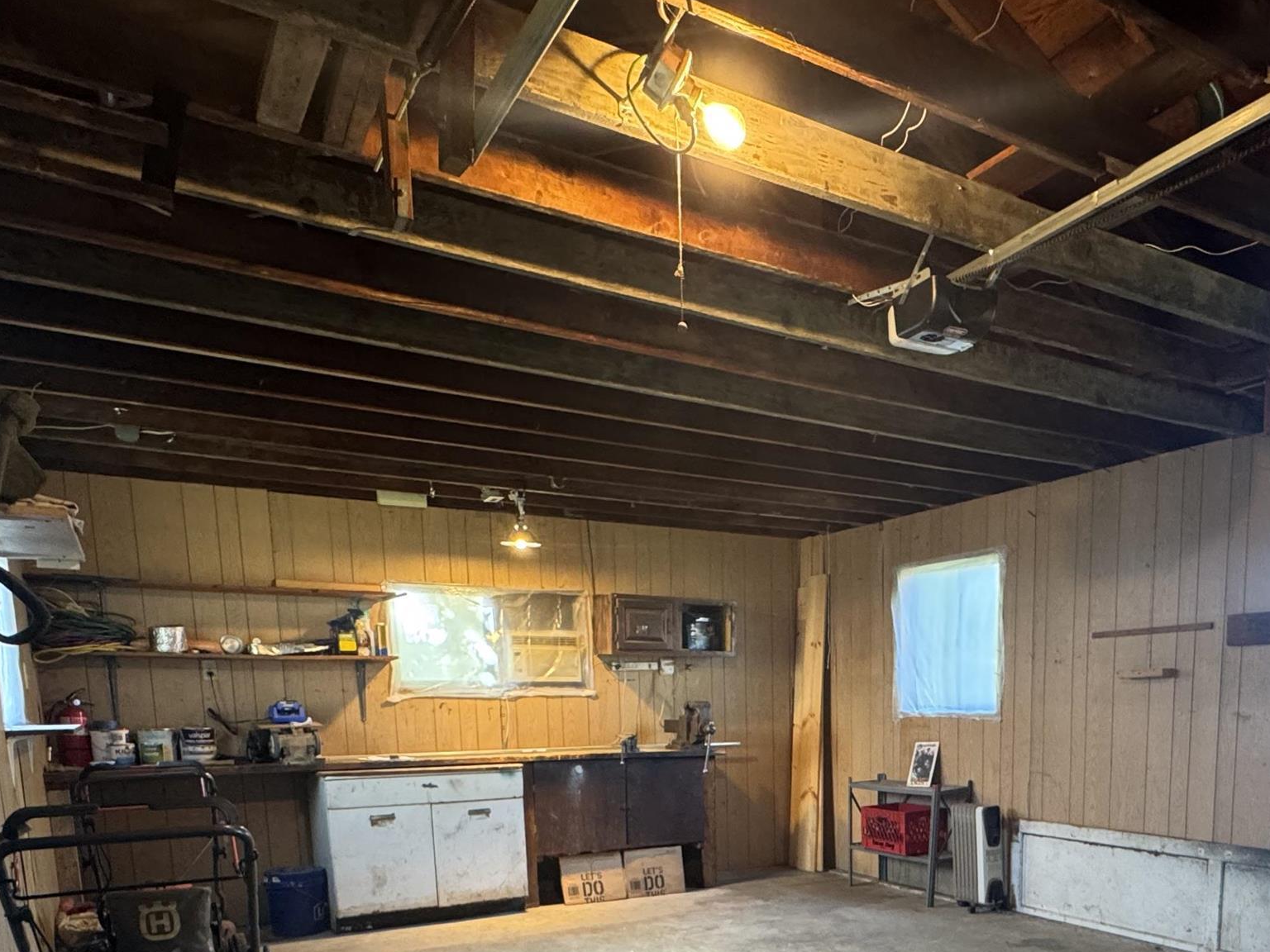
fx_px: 1027
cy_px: 870
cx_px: 818
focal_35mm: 28
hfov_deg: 62.3
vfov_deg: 44.8
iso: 320
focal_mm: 2.22
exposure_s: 1/60
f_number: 2.2
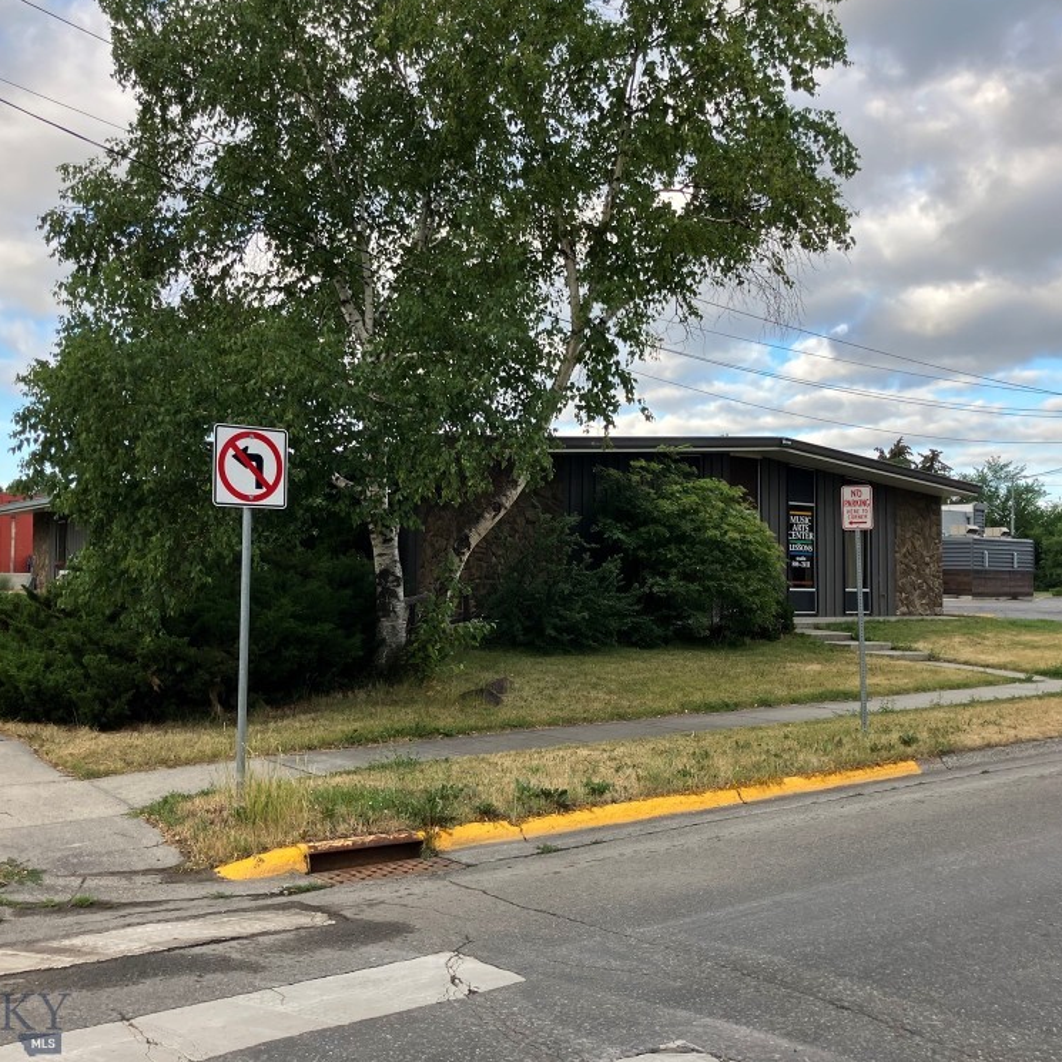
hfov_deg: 48.4
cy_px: 526
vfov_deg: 48.4
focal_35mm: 34
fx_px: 1180
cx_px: 523
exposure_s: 1/328
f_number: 1.8
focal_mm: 3.99
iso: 32
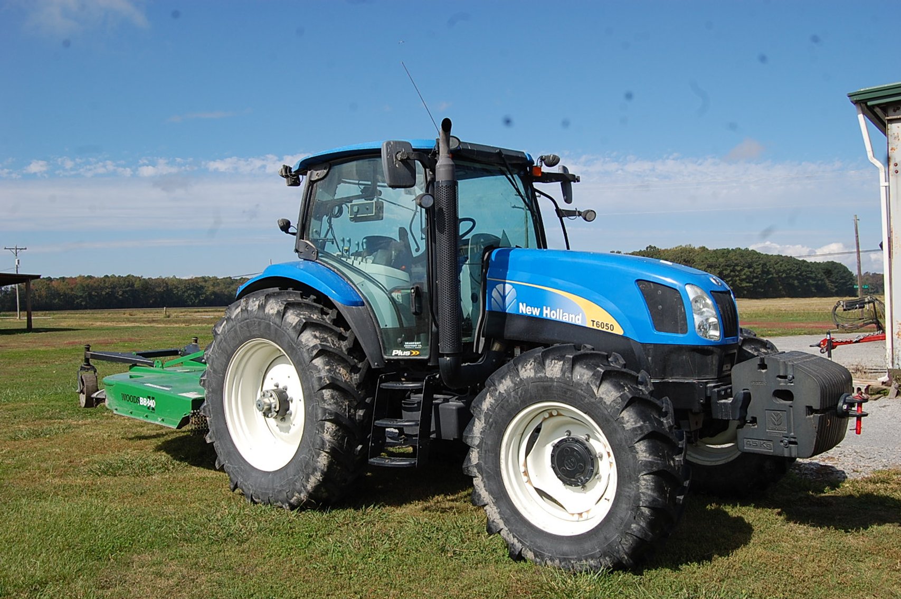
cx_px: 450
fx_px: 825
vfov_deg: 39.9
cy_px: 300
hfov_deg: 57.3
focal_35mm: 33
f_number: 10
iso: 200
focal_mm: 22
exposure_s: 1/320
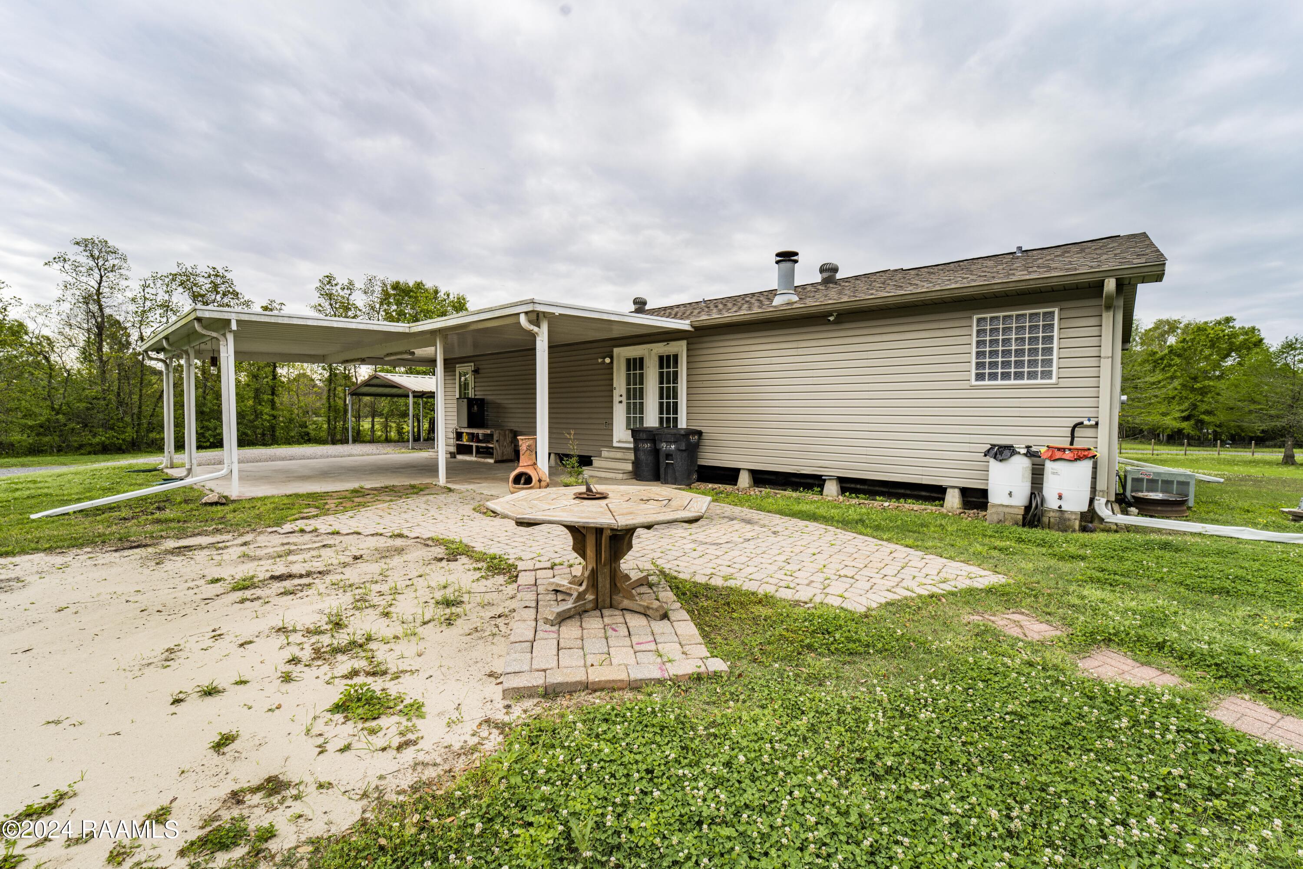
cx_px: 652
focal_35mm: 14
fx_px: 507
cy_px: 434
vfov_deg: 81.2
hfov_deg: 104.3
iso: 100
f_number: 10
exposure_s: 1/100
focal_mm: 14
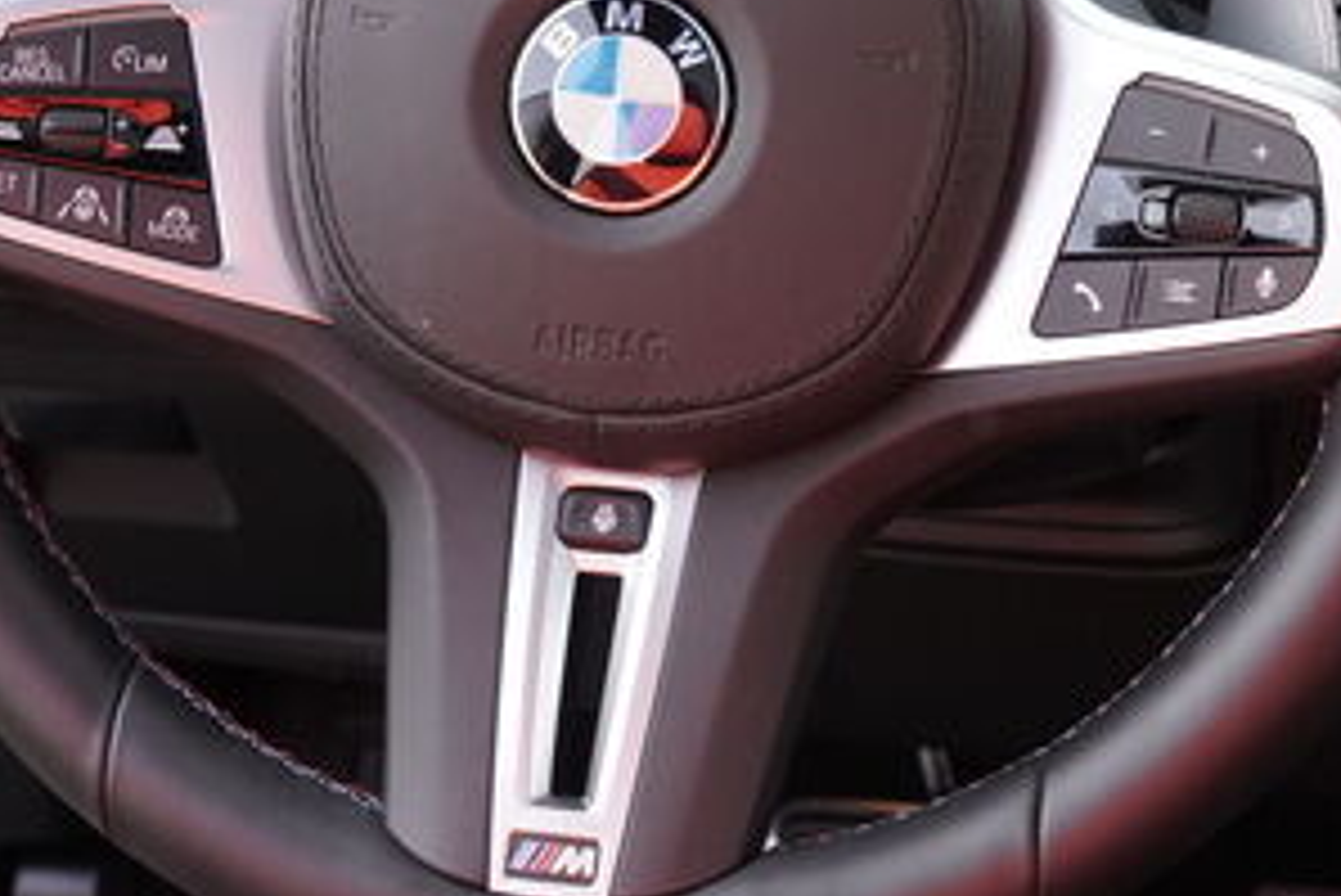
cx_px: 774
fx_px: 3727
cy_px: -18
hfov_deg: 20.4
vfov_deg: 13.5
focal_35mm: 100
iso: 2000
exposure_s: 1/200
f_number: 8
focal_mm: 36
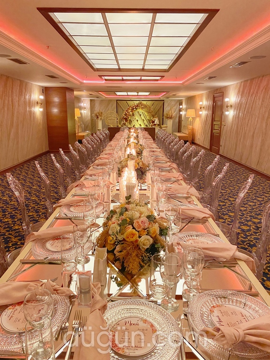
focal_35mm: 26
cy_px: 180
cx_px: 135
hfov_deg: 53.1
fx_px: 270
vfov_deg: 67.3
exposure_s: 1/49
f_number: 1.8
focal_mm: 4.25
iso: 320
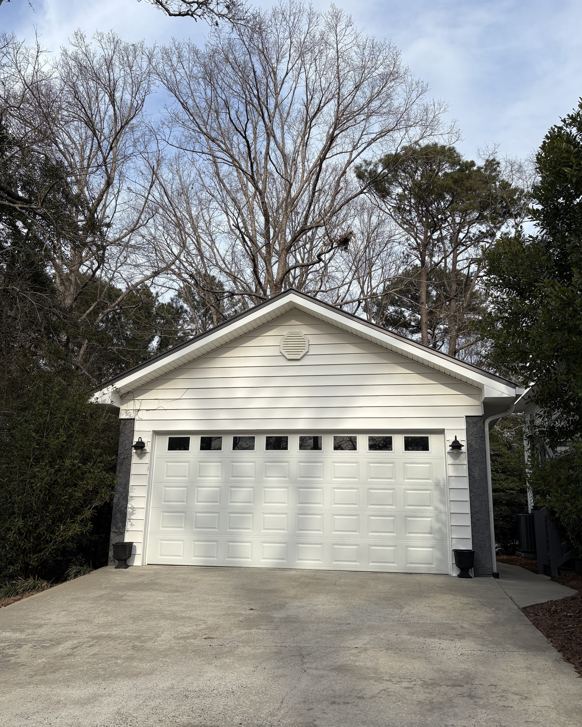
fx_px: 603
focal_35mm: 28
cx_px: 297
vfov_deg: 62.2
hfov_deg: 51.5
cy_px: 372
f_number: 1.6
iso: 50
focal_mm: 5.96
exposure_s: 1/2985
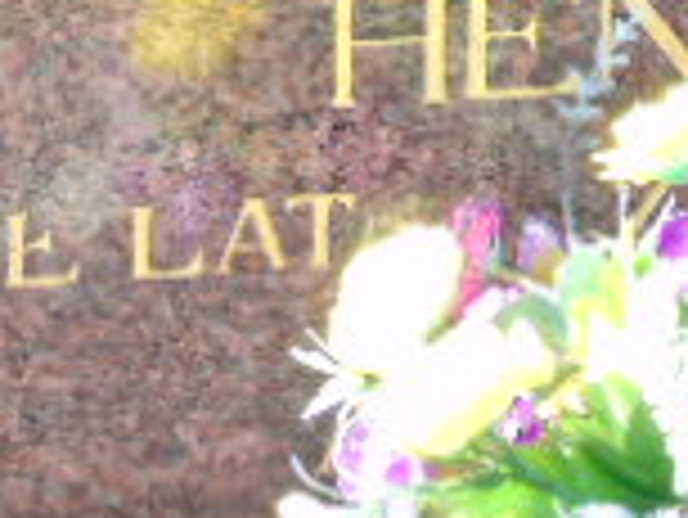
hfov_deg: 5.0
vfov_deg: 3.8
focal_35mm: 393
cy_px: -284
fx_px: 7817
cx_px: 355
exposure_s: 1/40
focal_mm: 17
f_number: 4.3
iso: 80
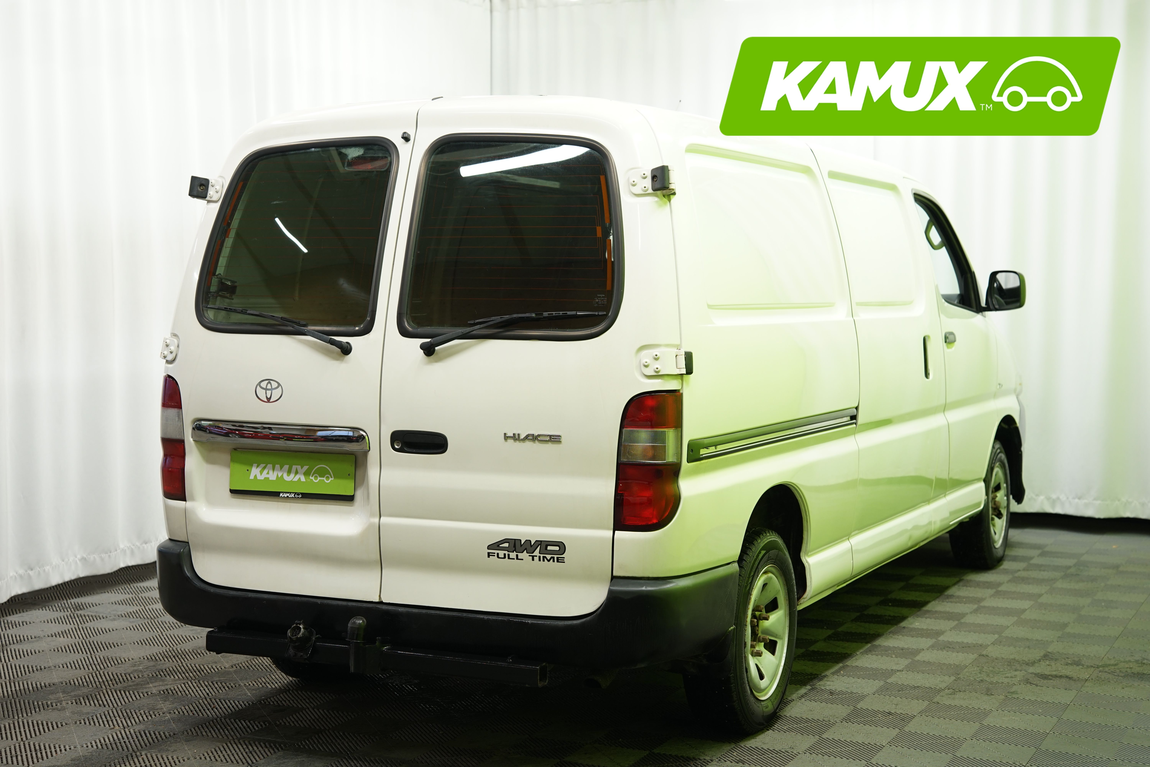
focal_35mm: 54
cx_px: 575
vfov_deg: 25.1
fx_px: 1725
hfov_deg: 36.9
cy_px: 384
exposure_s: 1/15
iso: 500
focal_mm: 54
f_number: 5
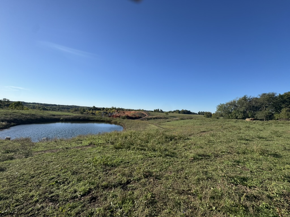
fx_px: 117
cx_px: 145
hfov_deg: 102.1
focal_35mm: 14
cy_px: 108
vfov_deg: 85.7
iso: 50
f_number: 2.2
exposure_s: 1/2083
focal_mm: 2.22
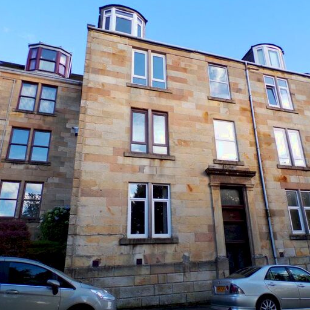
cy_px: 155
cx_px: 189
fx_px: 294
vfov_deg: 55.6
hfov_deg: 55.1
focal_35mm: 29
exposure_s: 1/340
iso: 80
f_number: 3
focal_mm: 4.3
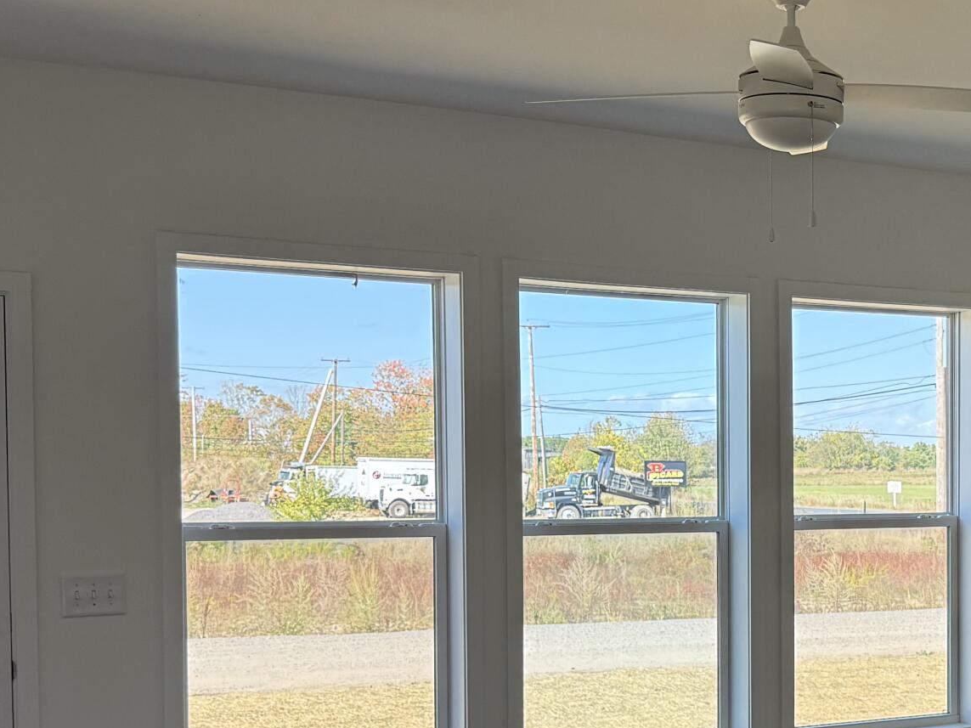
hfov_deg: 29.3
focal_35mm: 63
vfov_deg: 23.0
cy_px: 561
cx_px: 892
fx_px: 1767
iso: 100
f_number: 1.78
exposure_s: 1/435
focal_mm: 6.76
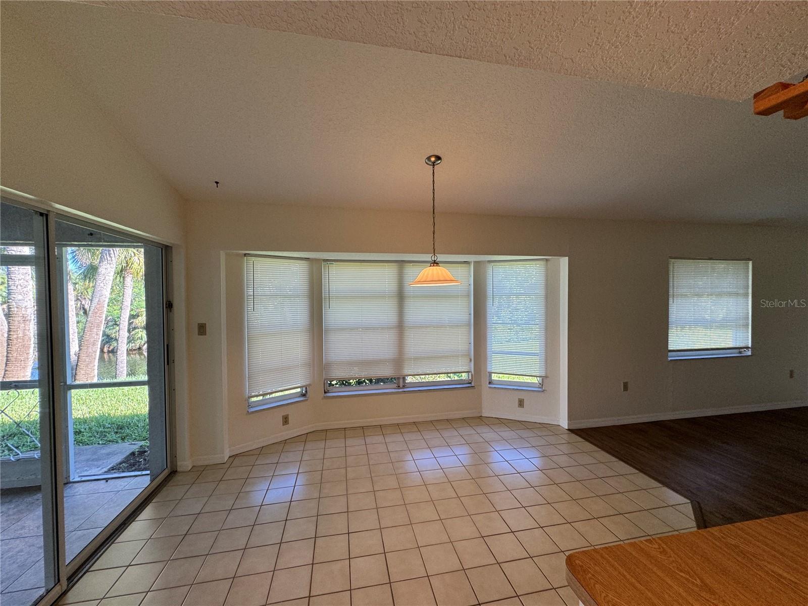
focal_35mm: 14
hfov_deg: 102.1
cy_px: 303
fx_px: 327
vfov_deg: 85.7
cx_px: 404
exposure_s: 1/120
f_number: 2.2
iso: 100
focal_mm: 2.22
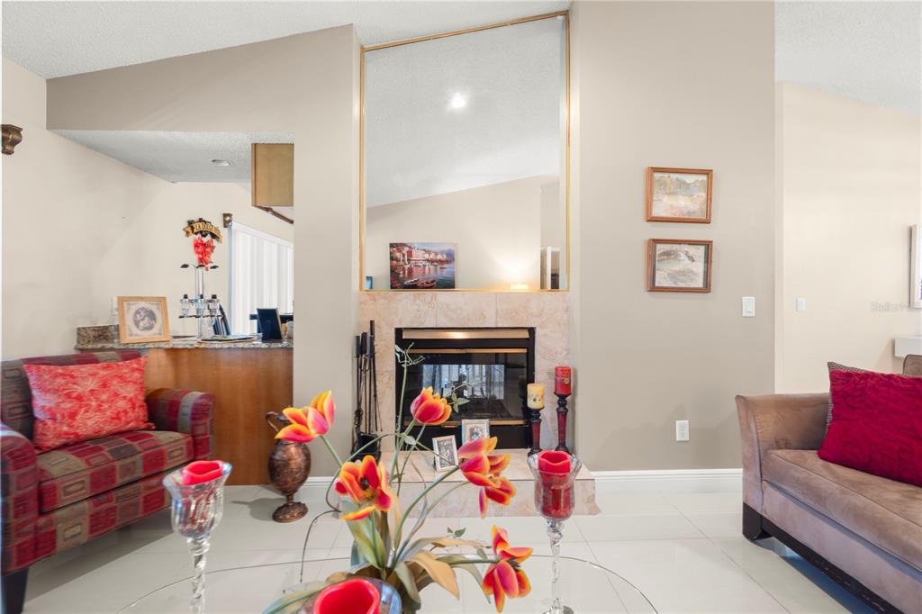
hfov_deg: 100.4
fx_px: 384
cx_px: 461
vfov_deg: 77.3
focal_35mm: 15
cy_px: 307
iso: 100
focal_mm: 10
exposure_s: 5
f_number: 8
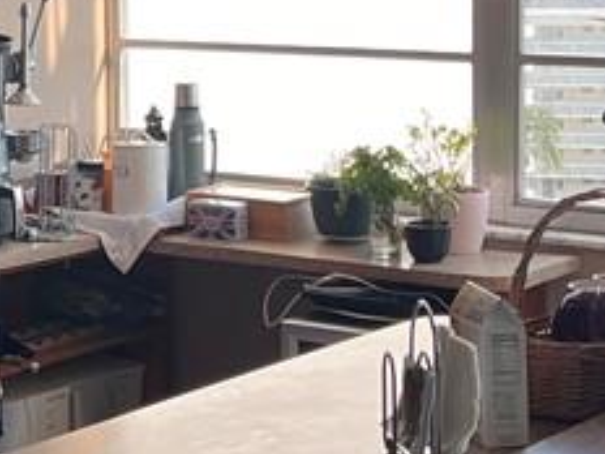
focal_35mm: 115
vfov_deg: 12.7
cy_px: -18
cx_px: 146
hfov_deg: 17.0
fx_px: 2010
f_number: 1.5
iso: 50
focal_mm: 5.7
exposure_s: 1/797
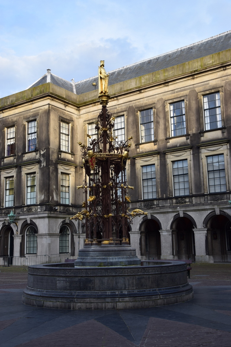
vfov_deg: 46.4
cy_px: 174
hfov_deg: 31.9
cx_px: 116
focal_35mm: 42
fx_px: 404
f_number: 9
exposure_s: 1/100
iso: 125
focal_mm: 28
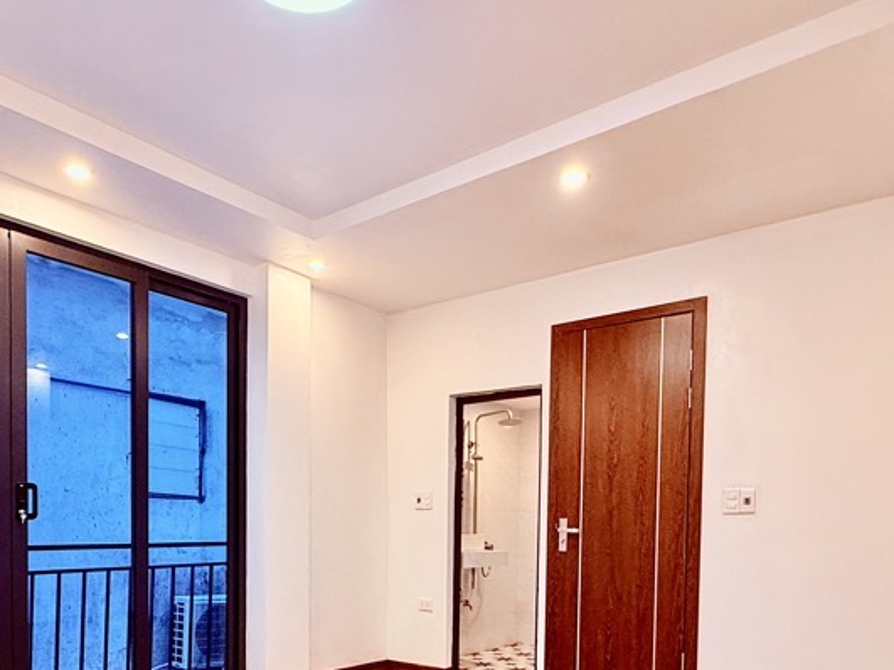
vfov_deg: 48.1
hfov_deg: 65.1
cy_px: 549
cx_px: 392
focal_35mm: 27
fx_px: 697
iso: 250
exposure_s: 1/50
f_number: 2.2
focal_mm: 2.22
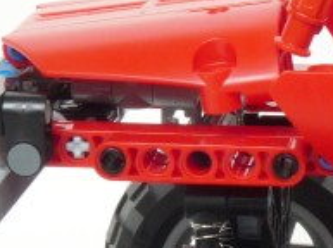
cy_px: 229
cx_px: 518
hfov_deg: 8.9
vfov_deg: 6.8
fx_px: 2074
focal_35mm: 216
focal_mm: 9.2
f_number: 8
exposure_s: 1/8
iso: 100
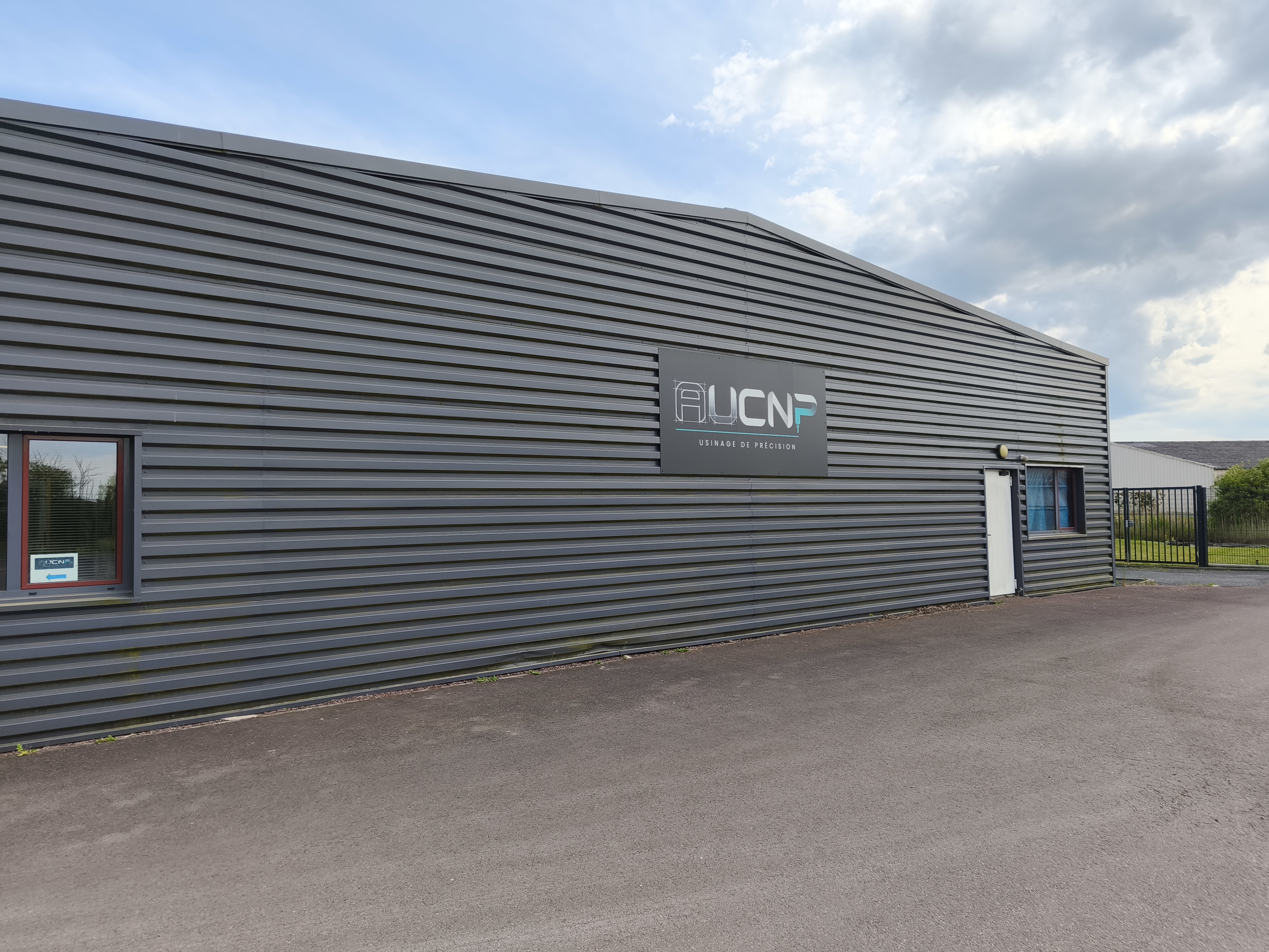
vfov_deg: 58.9
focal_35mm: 23
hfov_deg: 73.9
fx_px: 843
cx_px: 634
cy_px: 476
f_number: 1.7
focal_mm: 5.35
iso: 80
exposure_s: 1/1628
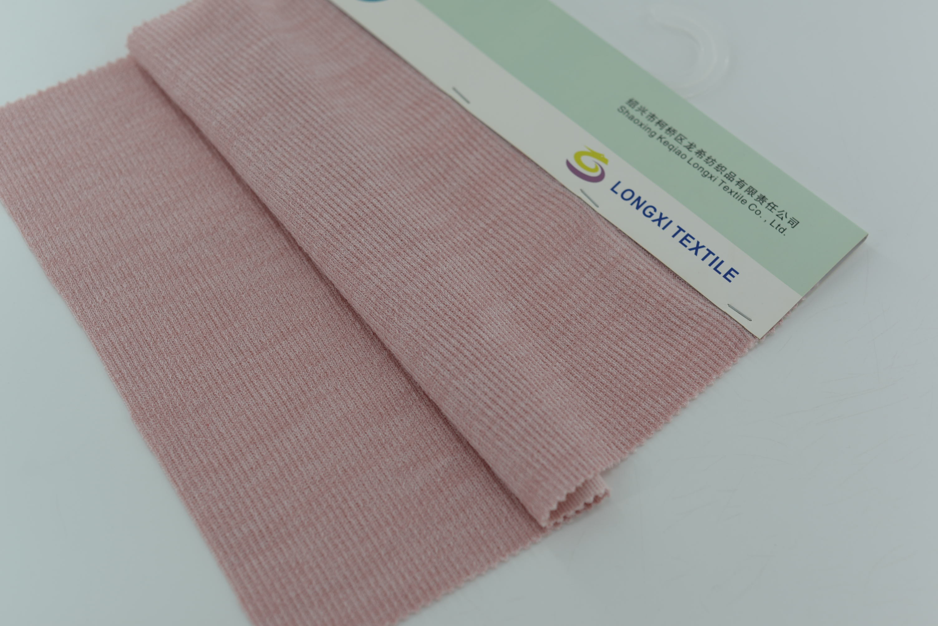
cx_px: 469
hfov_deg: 39.6
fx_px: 1303
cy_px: 313
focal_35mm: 50
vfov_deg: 27.0
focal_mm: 50
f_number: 3.5
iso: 100
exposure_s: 1/320
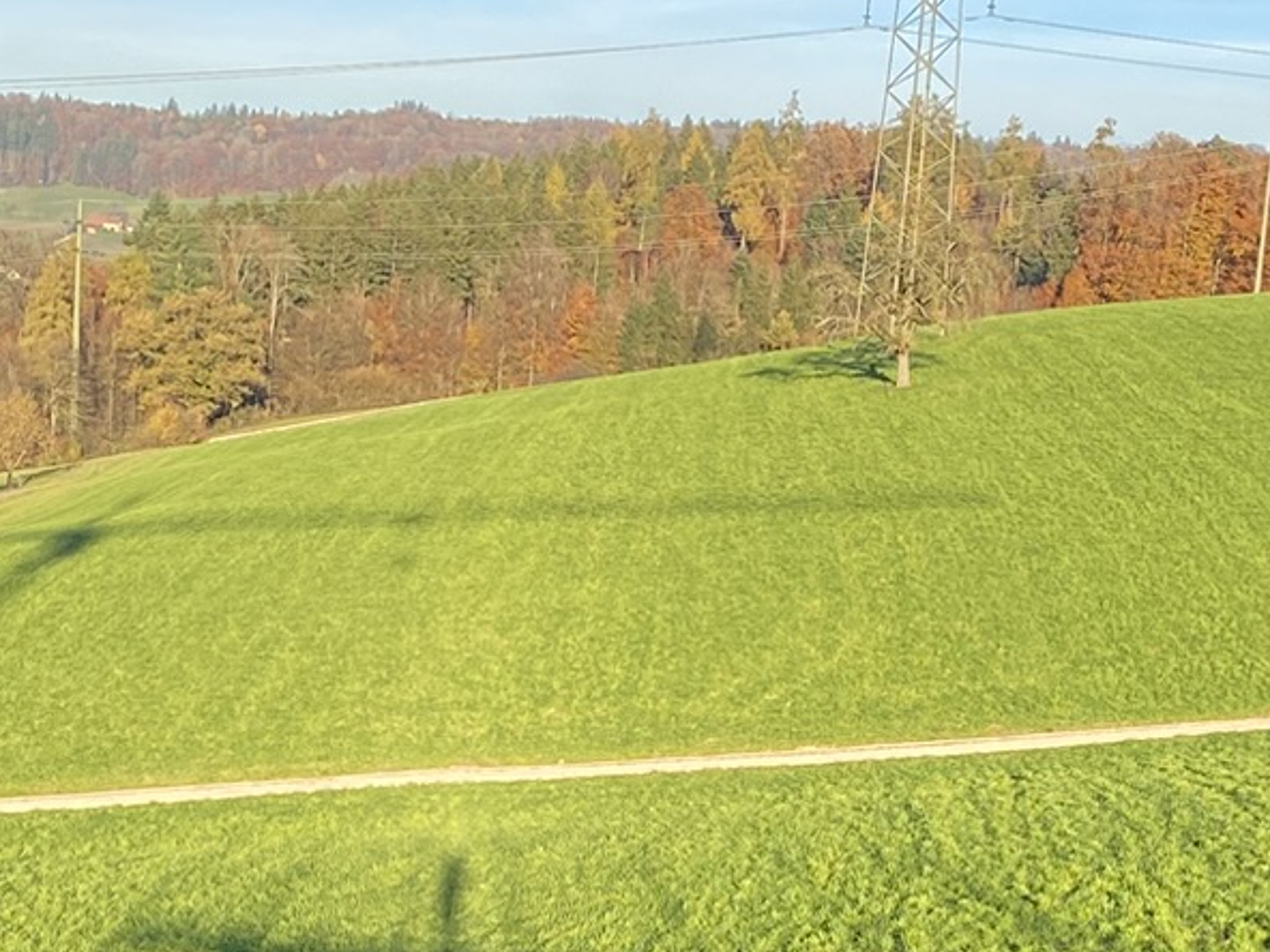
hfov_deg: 21.8
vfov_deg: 16.0
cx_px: 588
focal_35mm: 90
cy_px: 1023
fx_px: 3302
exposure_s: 1/1034
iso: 32
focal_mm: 4.25
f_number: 1.8
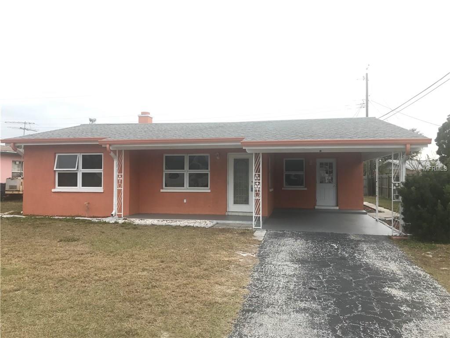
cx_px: 225
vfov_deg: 49.7
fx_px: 364
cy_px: 169
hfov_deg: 63.4
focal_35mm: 28
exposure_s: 1/833
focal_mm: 3.99
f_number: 1.8
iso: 20
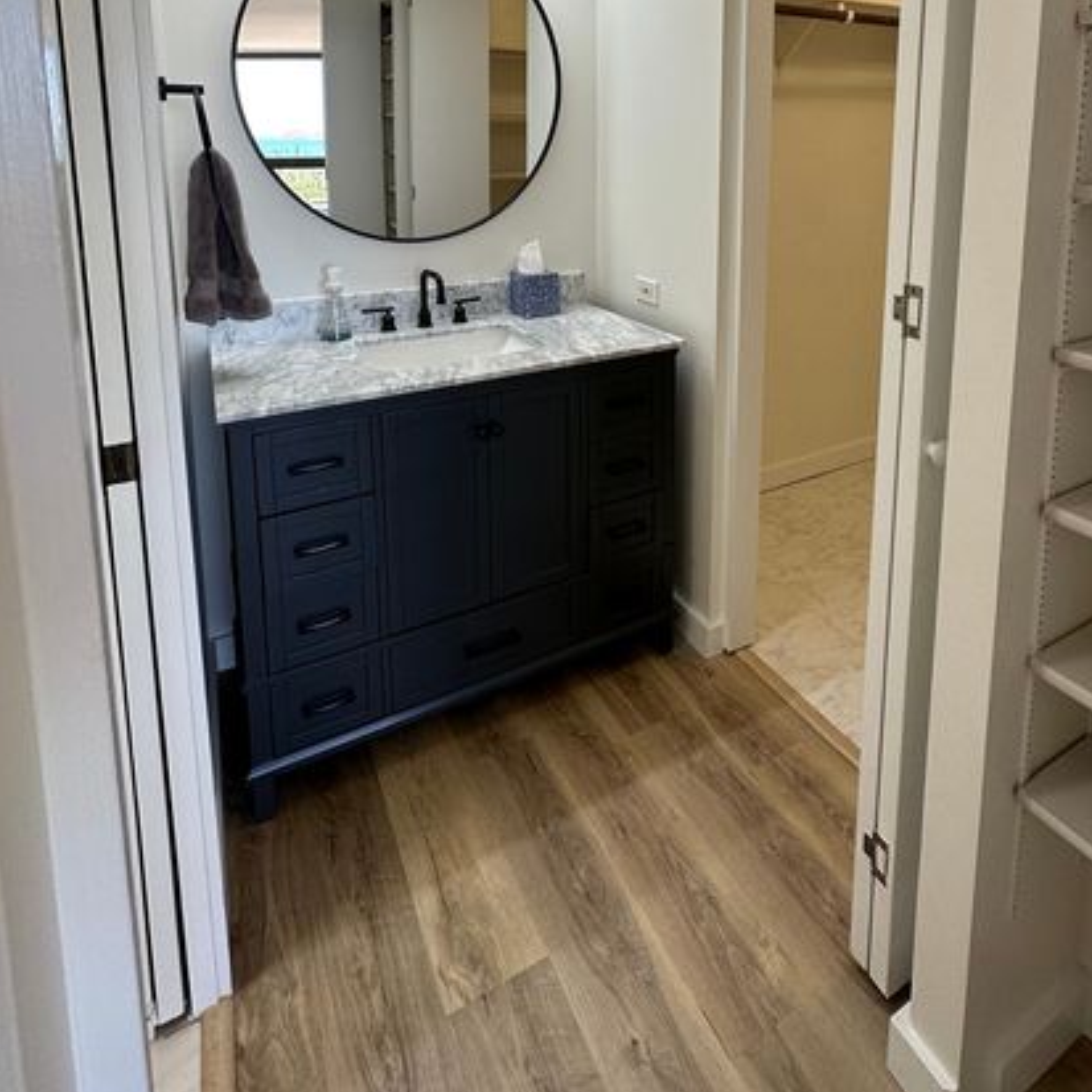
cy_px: 239
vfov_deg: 68.6
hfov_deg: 74.8
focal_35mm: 20
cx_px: 574
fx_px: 714
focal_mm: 2.22
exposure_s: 1/120
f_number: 2.2
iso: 80
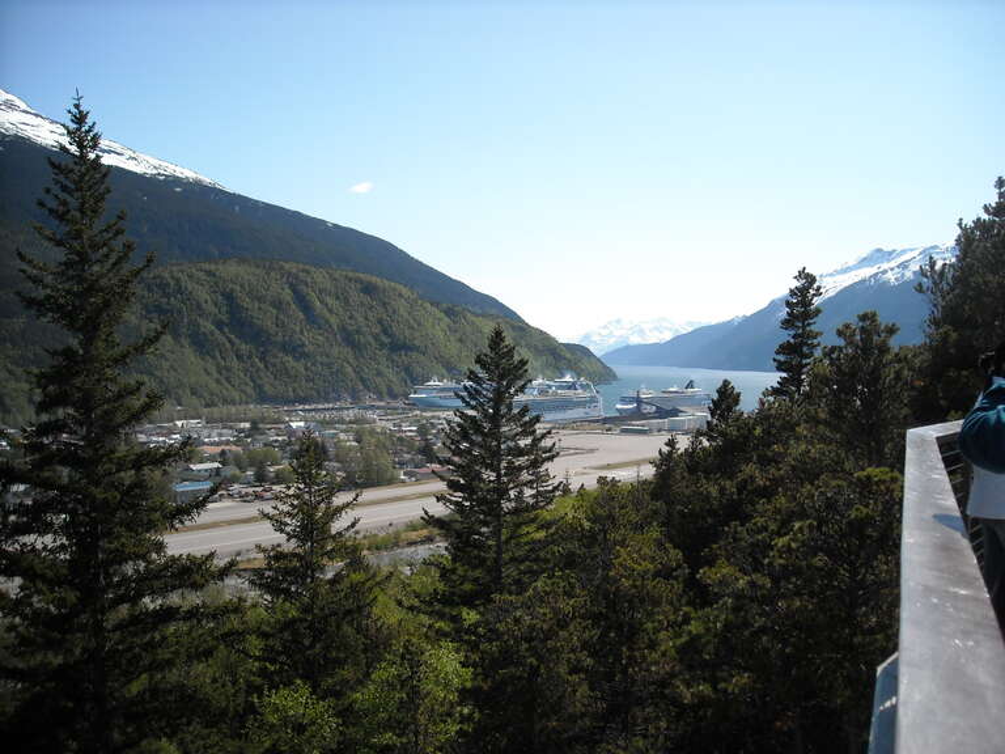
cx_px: 502
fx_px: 1016
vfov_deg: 40.7
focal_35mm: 35
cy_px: 377
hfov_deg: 52.6
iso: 64
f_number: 5.6
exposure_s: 1/323
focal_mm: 5.7
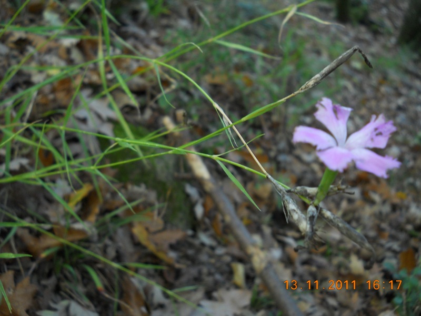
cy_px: 158
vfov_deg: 35.1
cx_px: 210
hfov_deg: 45.8
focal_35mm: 41
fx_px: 499
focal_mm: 6.72
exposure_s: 1/30
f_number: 3.1
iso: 160
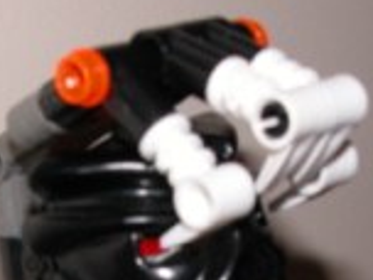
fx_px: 1681
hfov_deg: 12.6
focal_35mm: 156
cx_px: 101
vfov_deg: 9.4
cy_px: 364
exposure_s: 1/60.3
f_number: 5.5
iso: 100
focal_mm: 13.7
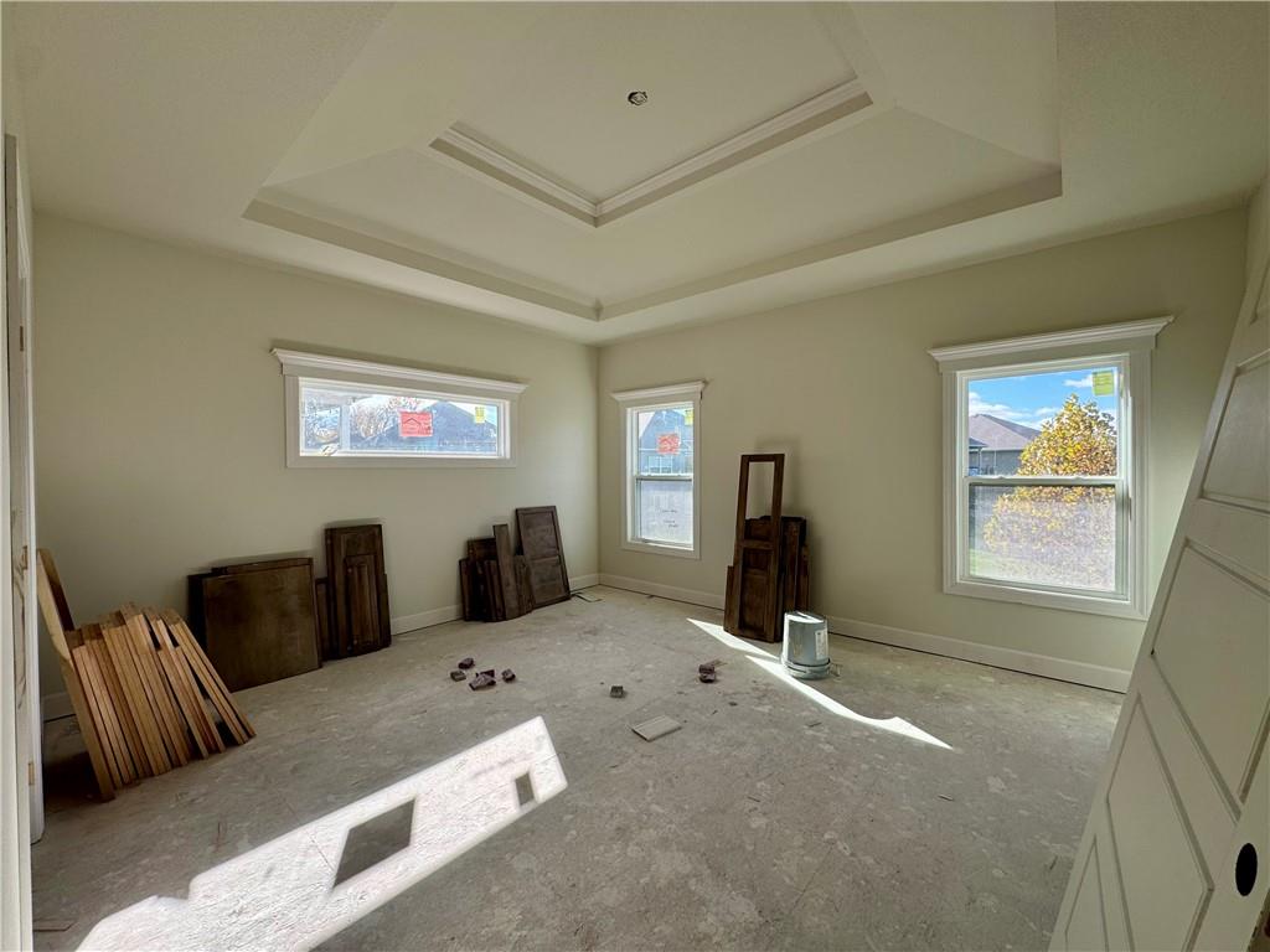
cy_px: 476
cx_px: 635
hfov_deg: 102.1
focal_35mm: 14
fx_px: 514
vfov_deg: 85.7
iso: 40
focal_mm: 2.22
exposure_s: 1/302
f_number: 2.2
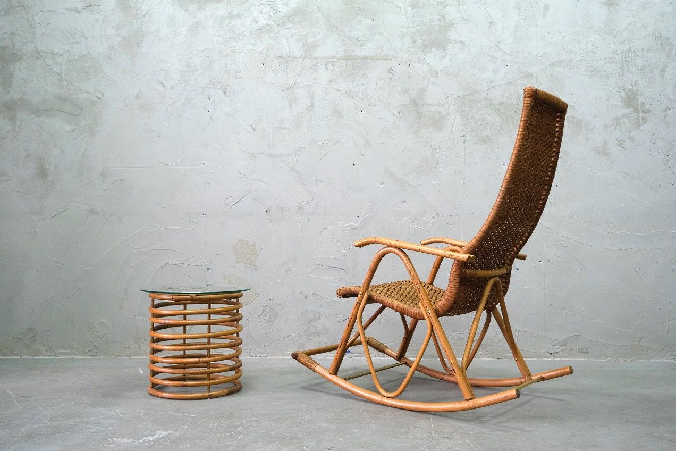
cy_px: 226
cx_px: 338
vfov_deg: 41.1
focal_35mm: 32
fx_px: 601
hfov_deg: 58.7
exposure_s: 1/30
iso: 1600
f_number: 4
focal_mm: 21.2
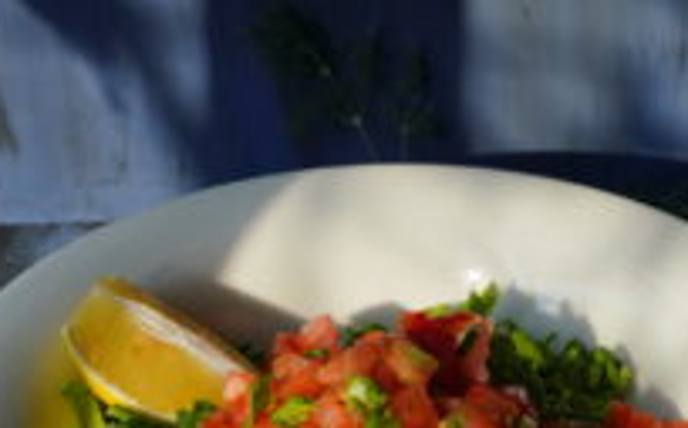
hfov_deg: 18.9
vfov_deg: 11.7
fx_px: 2060
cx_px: 465
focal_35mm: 110
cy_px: 423
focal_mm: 55
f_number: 10
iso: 800
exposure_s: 1/800
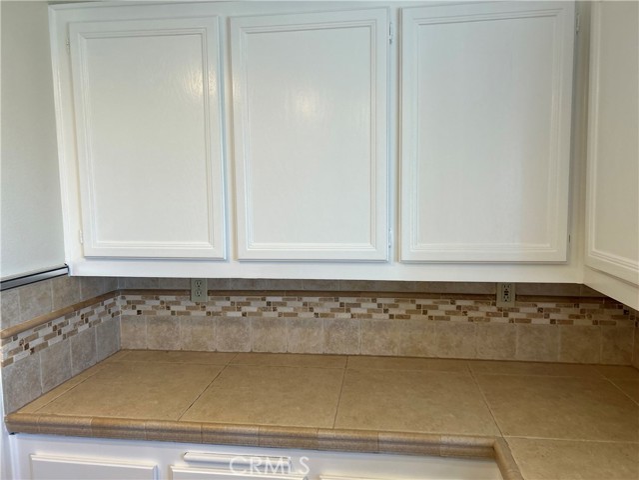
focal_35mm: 26
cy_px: 240
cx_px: 320
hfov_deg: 67.3
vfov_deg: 53.1
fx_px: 480
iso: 64
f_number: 1.5
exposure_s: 1/120
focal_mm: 5.7
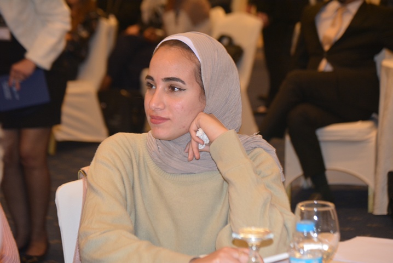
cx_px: 196
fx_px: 1229
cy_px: 132
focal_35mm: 112
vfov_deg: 12.2
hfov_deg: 18.2
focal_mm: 75
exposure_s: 1/60
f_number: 4.2
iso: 1600
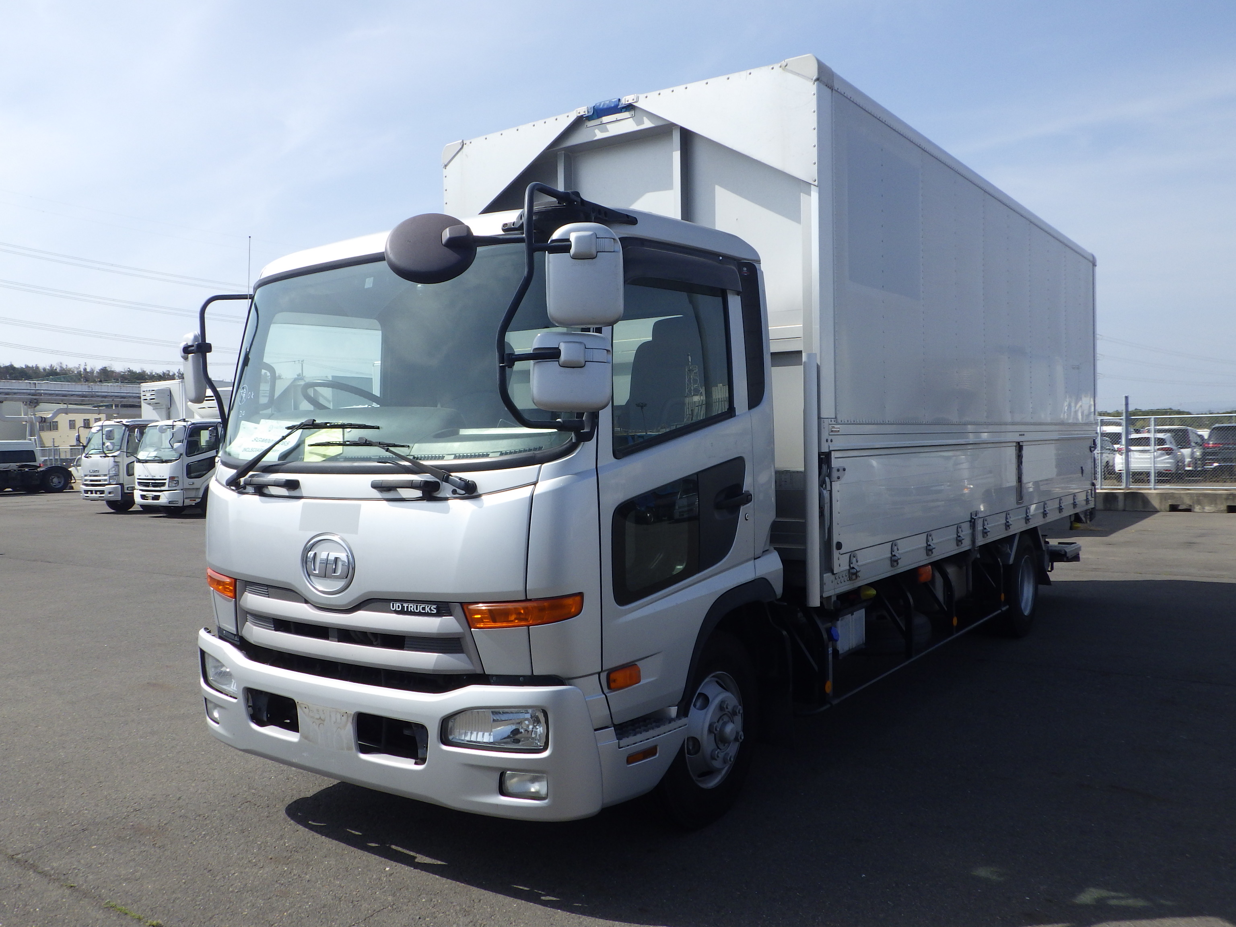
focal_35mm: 28
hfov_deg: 63.4
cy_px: 464
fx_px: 1000
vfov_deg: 49.7
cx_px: 618
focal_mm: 5
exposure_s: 1/1000
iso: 125
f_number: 4.2
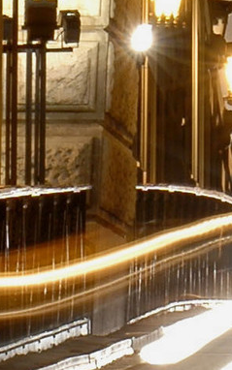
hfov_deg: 1.0
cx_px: 430
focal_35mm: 1348
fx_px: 13627
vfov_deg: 1.6
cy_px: -554
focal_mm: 140
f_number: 16
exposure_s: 8
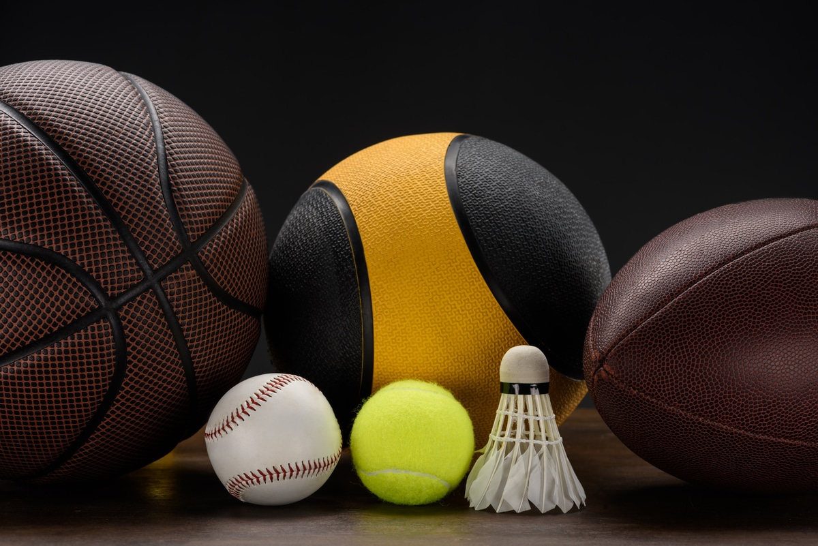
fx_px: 2387
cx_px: 409
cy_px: 273
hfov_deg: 19.4
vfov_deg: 13.1
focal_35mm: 105
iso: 80
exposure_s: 1/200
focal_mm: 105
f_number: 11
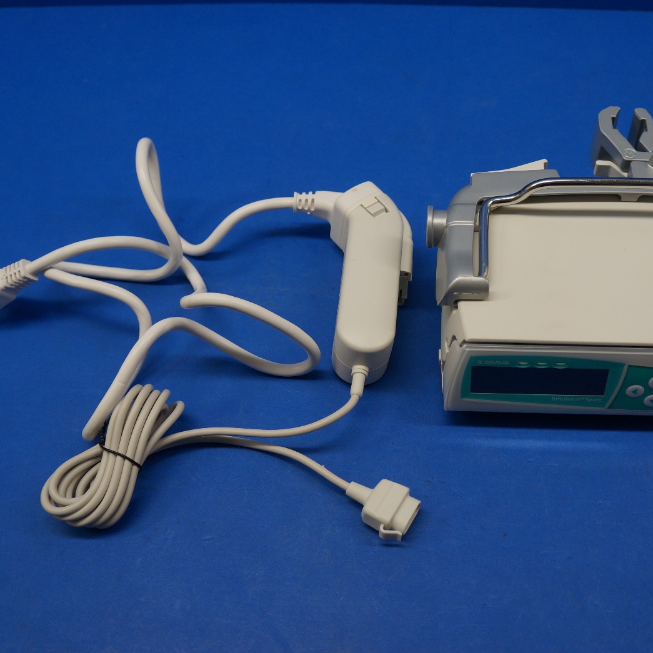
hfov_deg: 42.5
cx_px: 410
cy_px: 326
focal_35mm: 39
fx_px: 832
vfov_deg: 42.8
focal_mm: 20
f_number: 4
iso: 200
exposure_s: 1/160
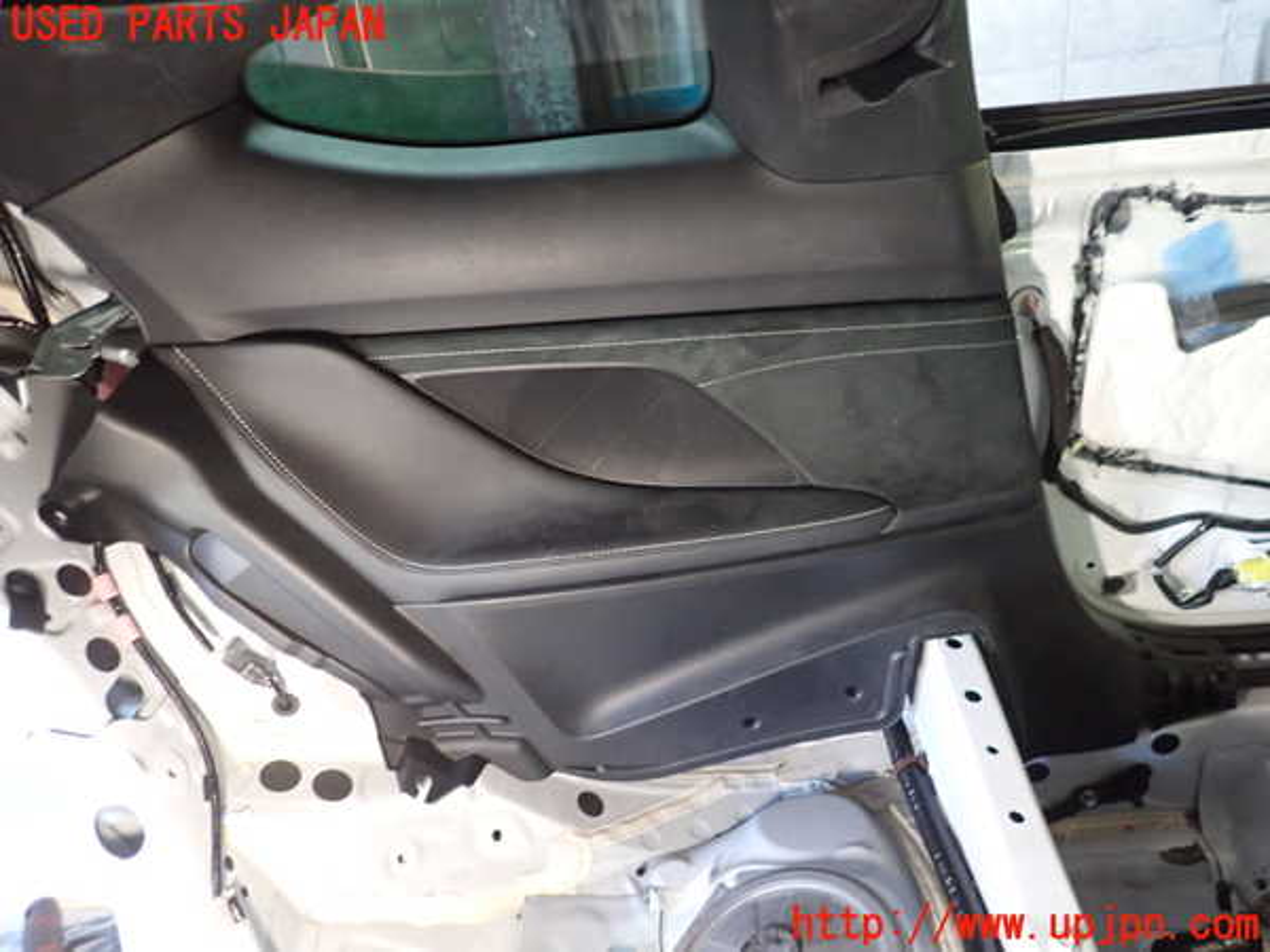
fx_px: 917
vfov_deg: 54.9
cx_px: 635
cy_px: 476
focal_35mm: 25
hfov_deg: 69.4
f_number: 2
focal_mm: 4.5
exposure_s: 1/30
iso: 640
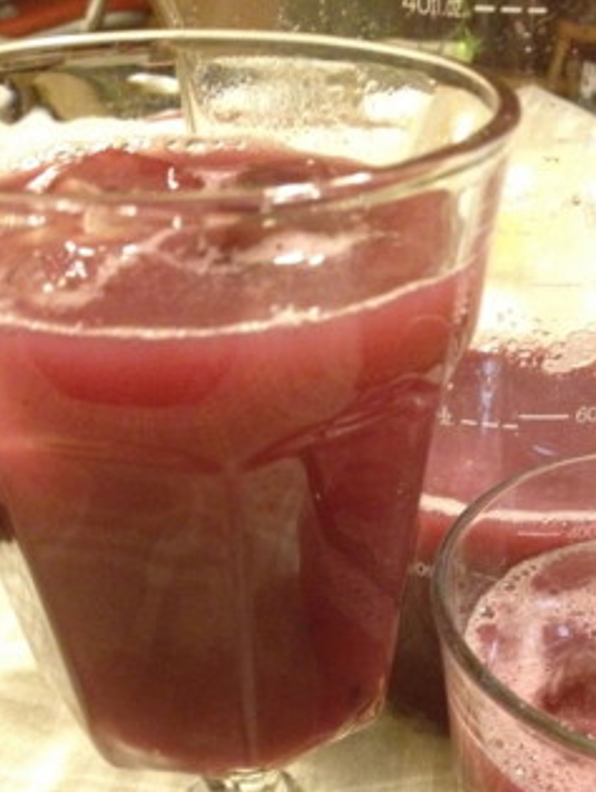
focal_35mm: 50
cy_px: 561
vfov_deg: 37.5
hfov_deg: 29.0
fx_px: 1146
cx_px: 400
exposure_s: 1/15
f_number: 2.4
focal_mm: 4.28
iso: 800
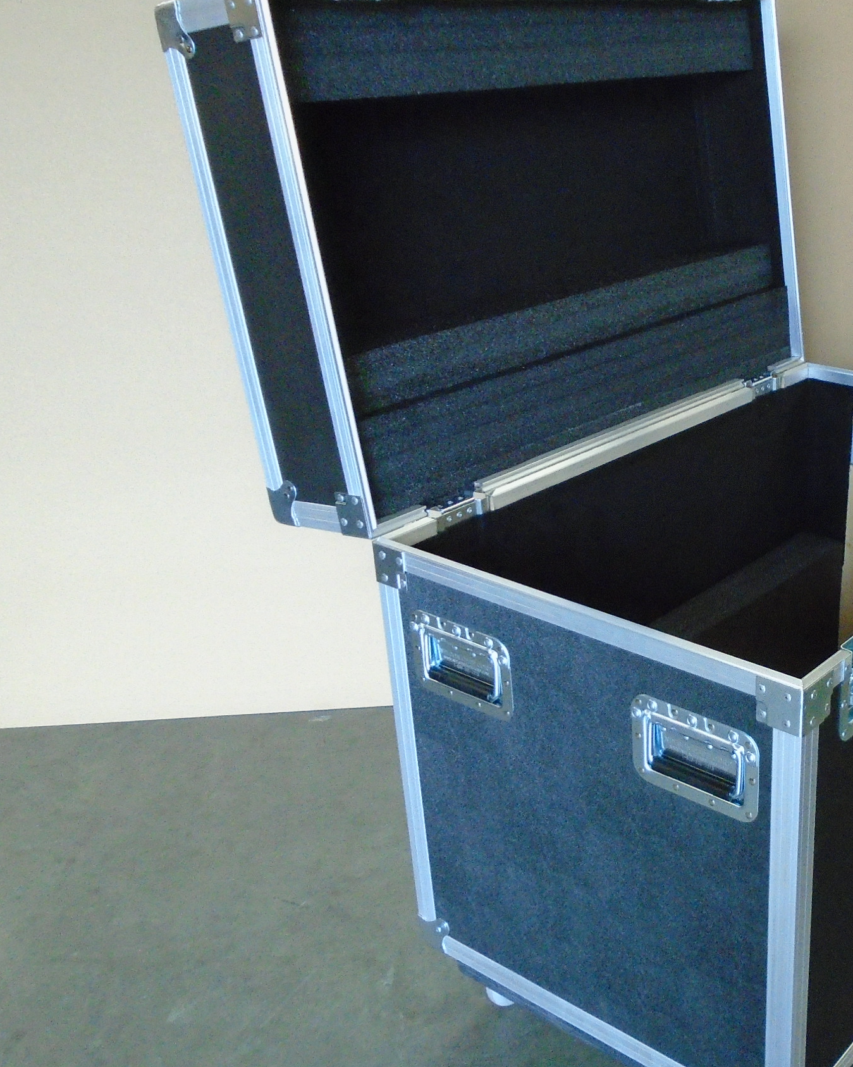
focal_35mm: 39
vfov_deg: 46.8
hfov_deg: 36.2
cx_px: 743
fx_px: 1231
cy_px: 588
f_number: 3.2
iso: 640
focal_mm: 4.6
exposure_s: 1/80
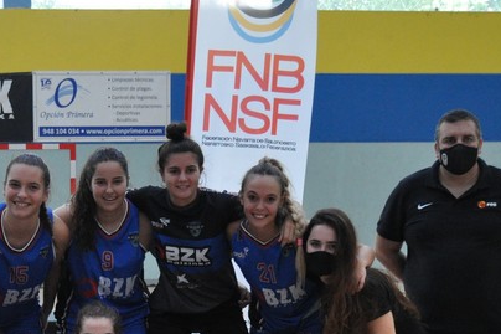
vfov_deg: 14.9
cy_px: 392
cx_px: 76
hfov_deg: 22.5
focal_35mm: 89
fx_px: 1238
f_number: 3.8
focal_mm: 24
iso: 1600
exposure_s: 1/400
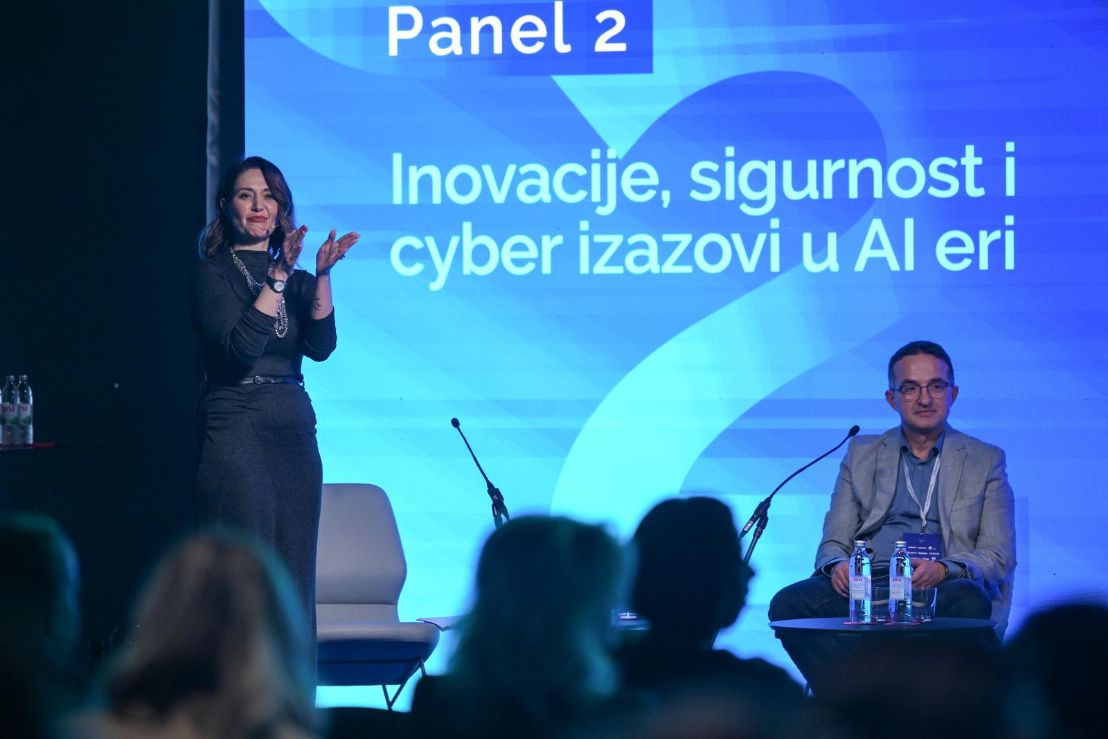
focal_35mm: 200
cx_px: 554
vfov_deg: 6.9
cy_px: 370
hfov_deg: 10.3
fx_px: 6156
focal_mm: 200
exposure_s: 1/250
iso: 2000
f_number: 2.8
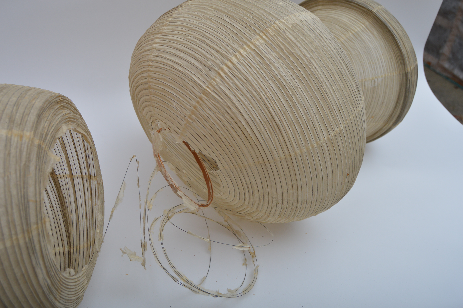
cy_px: 154
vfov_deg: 39.9
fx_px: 424
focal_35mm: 33
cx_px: 232
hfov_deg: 57.3
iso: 200
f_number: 5
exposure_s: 1/200
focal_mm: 22
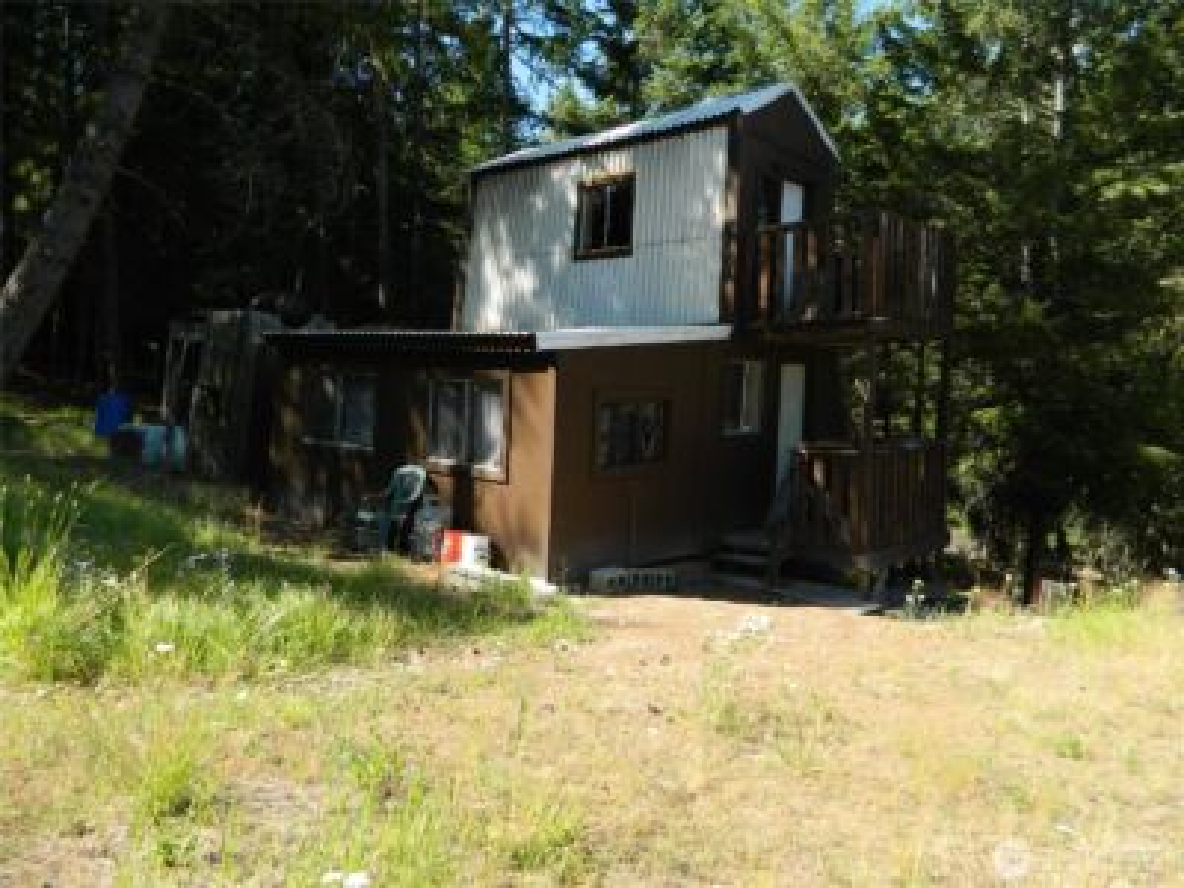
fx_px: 855
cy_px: 444
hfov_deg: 69.4
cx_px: 592
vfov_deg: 54.9
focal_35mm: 25
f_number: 3.1
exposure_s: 1/400
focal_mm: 4.5
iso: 80
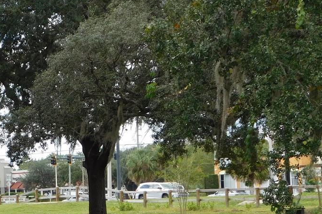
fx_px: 1297
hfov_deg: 14.0
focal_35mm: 145
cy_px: 209
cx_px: 28
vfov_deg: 9.4
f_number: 4
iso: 125
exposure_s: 1/400
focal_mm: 10.4
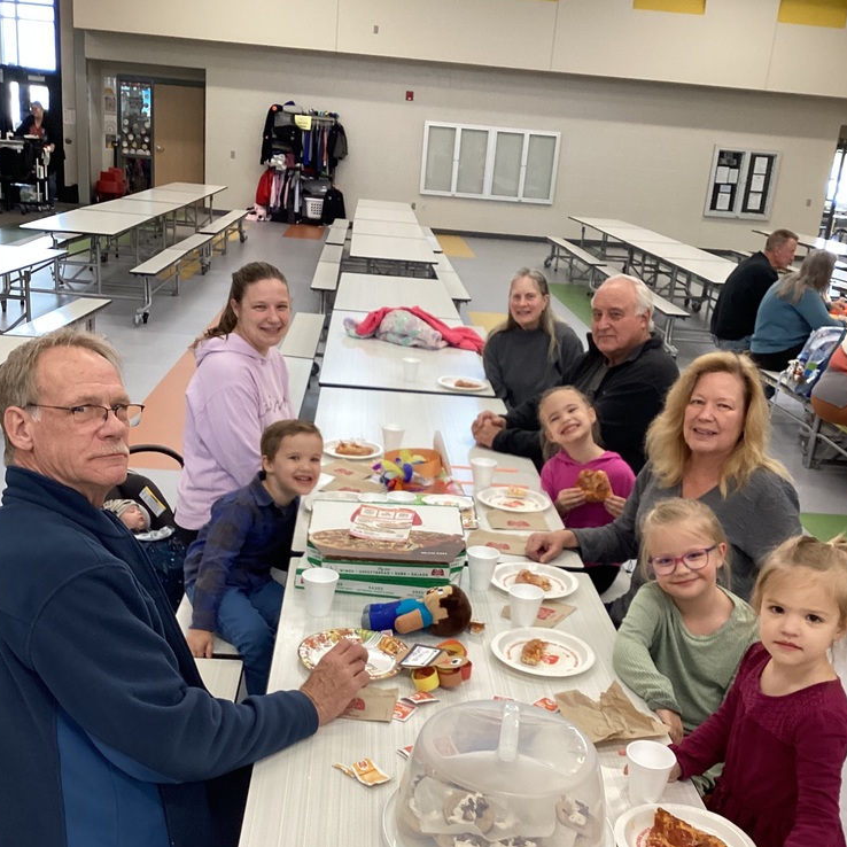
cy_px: 523
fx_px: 1052
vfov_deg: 43.6
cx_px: 424
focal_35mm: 38
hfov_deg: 43.9
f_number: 2.4
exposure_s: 1/60
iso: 160
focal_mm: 3.3
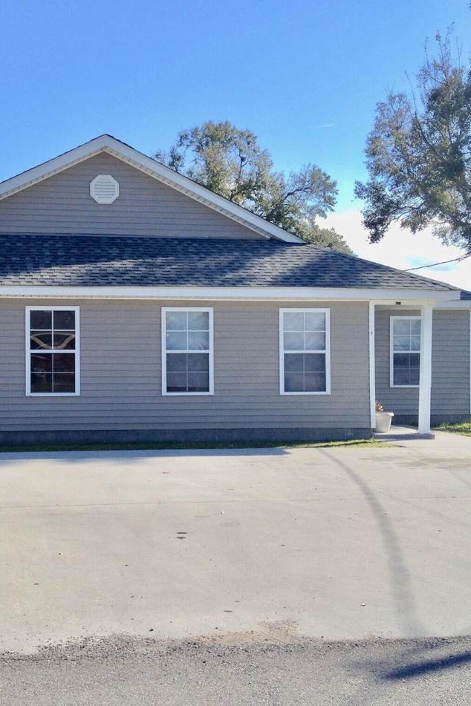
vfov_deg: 40.3
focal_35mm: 49
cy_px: 350
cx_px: 115
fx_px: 962
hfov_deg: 27.1
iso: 64
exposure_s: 1/1416
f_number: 2.4
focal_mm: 4.28
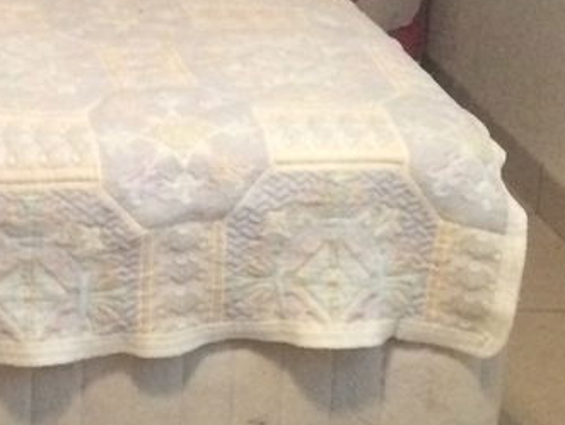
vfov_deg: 10.0
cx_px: -256
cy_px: -365
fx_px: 2288
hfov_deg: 13.4
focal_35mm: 140
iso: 320
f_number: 2.2
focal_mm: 4.15
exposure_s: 1/17
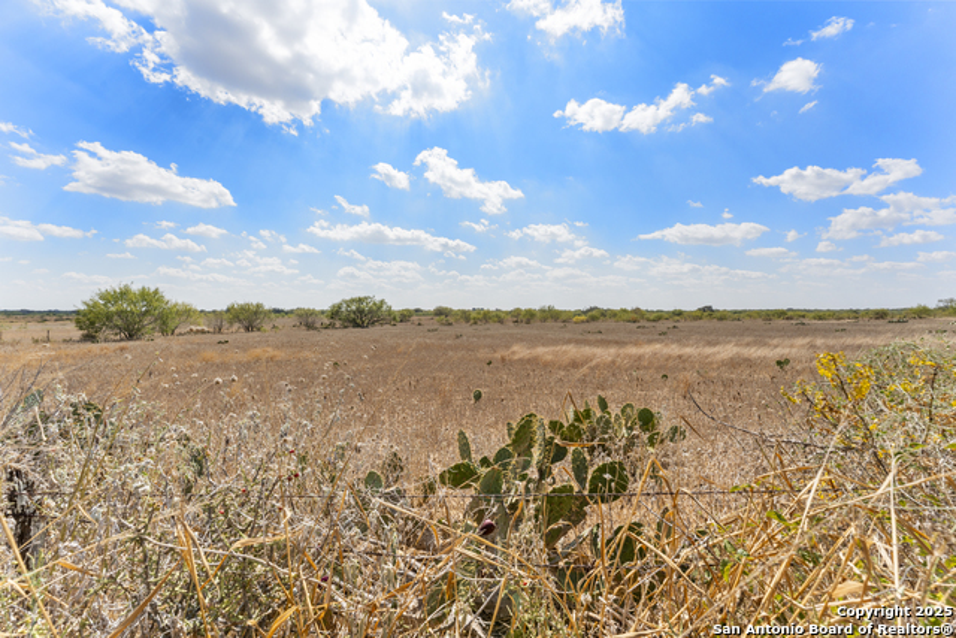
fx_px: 388
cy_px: 319
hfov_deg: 101.9
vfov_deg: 78.9
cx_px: 478
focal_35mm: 15
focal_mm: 14.6
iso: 200
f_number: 11
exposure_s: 1/160
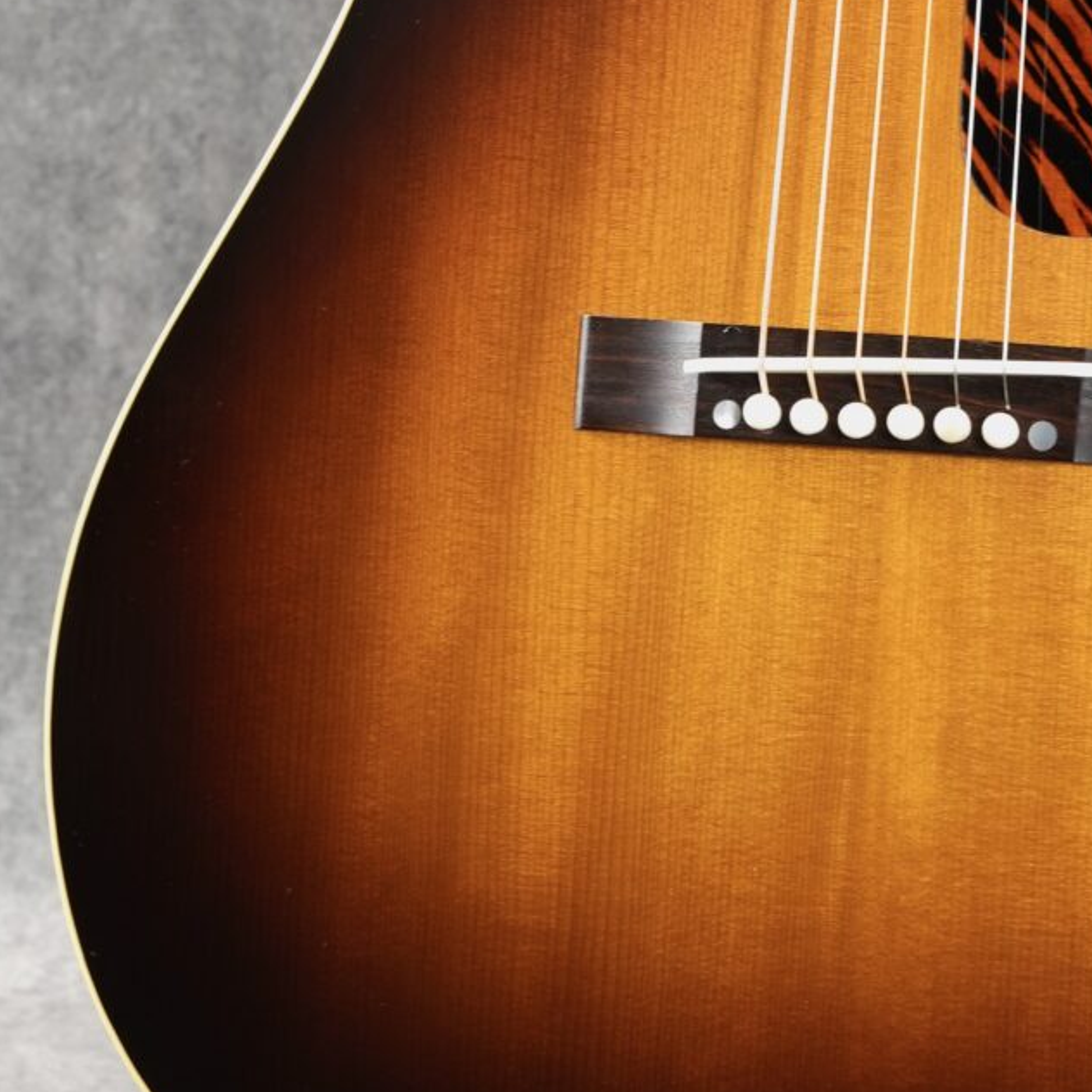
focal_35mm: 172
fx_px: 6139
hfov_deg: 10.1
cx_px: 901
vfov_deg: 9.7
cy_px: -743
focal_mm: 50
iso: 320
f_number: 6.3
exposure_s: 1/1.6
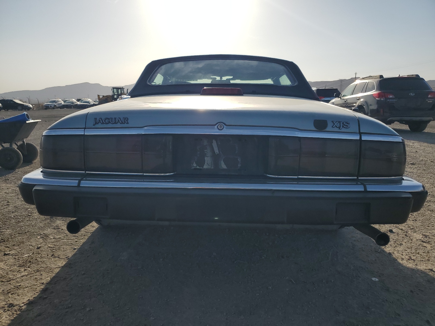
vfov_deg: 53.1
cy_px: 163
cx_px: 218
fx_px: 327
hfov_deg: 67.3
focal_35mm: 26
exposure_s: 1/10000
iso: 50
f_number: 1.5
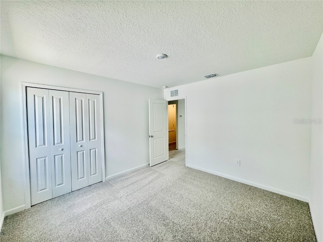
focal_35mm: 14
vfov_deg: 85.7
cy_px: 121
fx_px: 131
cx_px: 162
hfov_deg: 102.1
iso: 64
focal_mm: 2.22
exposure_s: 1/120
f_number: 2.2
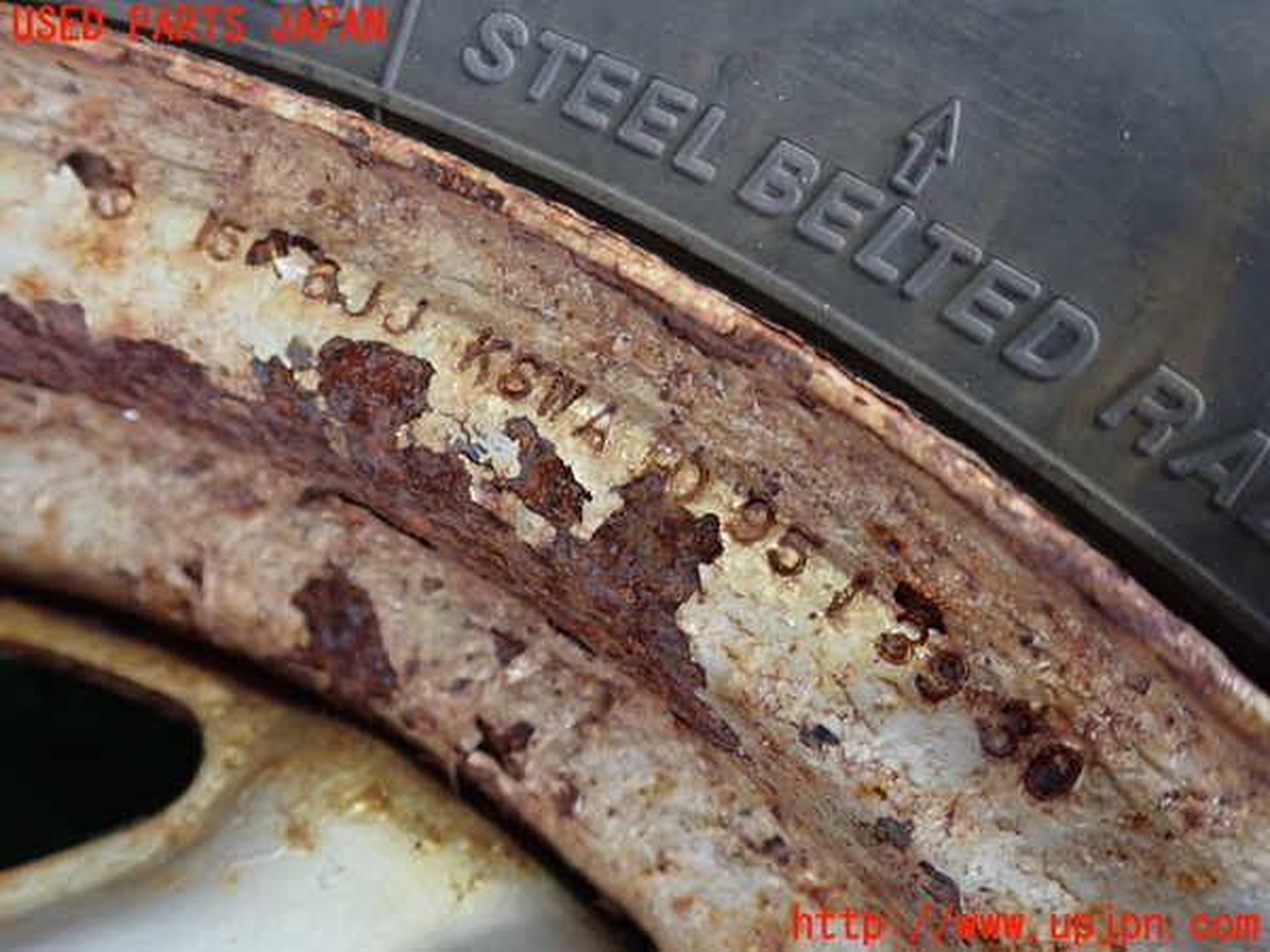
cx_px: 635
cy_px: 476
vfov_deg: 46.8
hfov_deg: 60.0
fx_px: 1101
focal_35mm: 30
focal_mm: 5.4
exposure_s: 1/30
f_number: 2.3
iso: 250
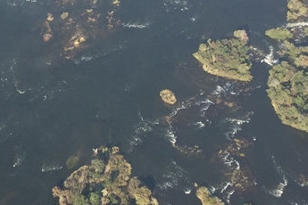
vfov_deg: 12.2
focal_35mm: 112
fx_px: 958
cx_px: -47
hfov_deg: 17.5
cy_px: 24
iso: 32
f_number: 2.2
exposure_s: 1/879
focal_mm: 4.15
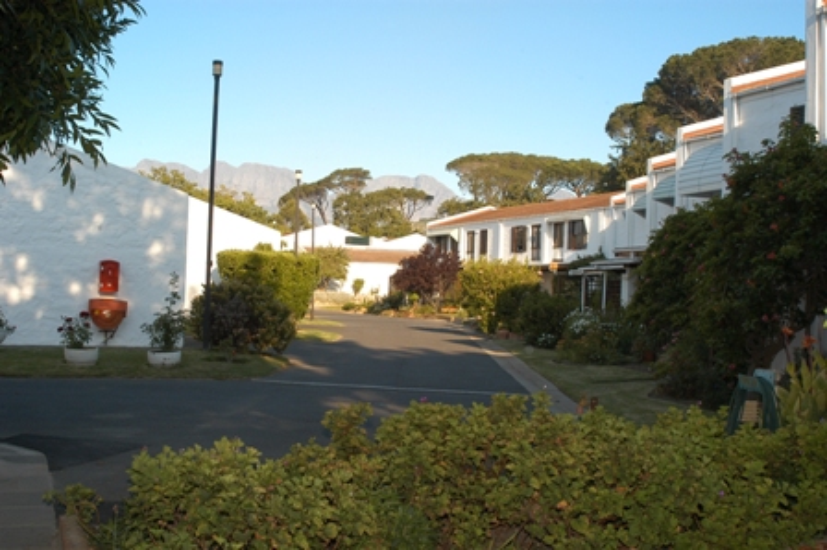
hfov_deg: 46.4
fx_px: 964
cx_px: 414
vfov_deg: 31.8
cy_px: 275
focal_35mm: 42
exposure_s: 1/180
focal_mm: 28
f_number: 10
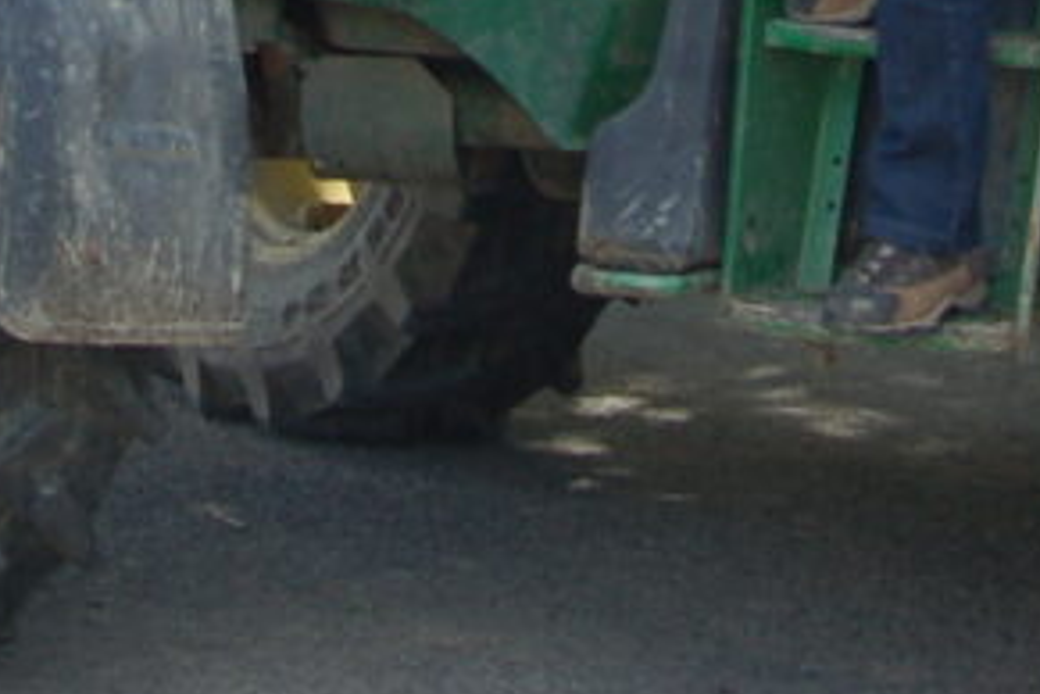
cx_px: 400
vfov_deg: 6.3
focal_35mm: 206
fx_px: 5951
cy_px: -1114
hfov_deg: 10.0
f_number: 7.1
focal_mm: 26
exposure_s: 1/200
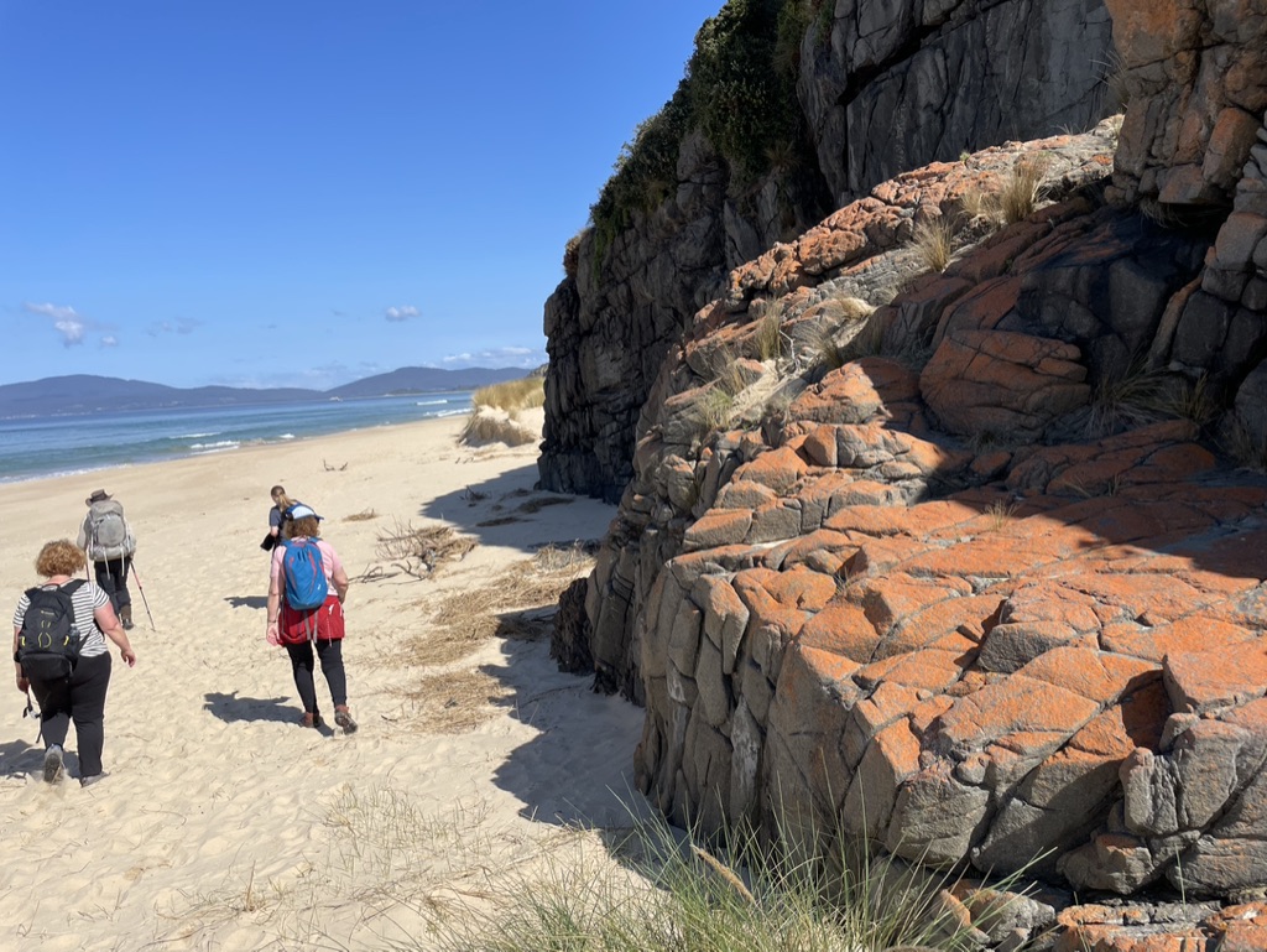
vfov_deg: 53.1
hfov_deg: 67.3
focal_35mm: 26
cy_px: 476
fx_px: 952
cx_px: 634
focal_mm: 4.2
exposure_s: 1/4651
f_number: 1.6
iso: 32
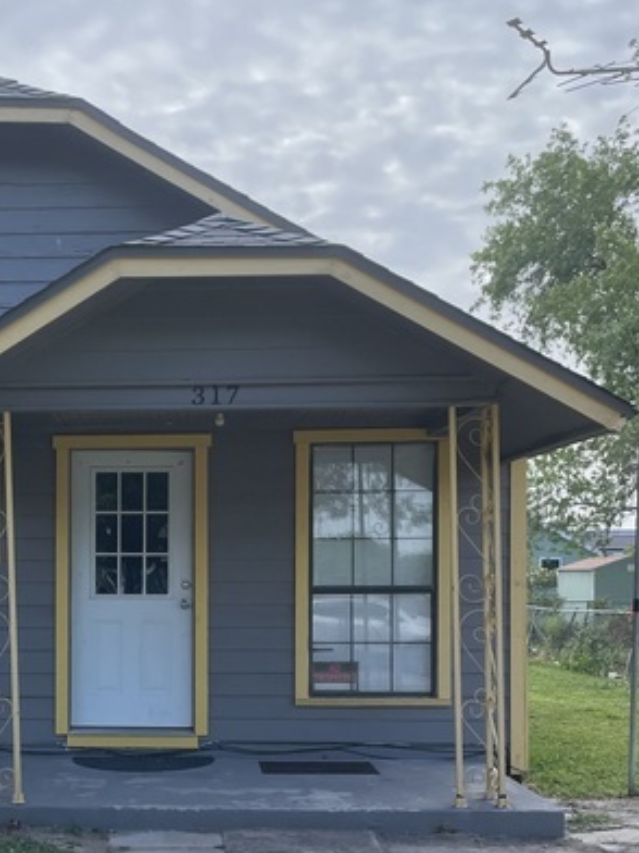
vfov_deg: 35.5
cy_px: 616
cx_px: 93
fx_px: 1304
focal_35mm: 53
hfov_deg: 26.8
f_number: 1.6
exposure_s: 1/1335
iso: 32
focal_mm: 4.2
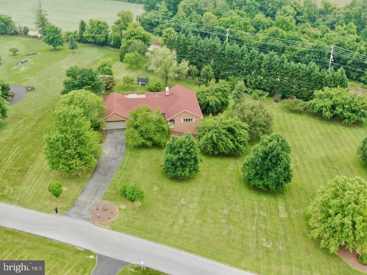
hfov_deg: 41.2
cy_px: 138
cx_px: 184
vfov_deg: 31.5
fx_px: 488
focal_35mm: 46
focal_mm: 8.06
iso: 100
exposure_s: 1/100
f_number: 3.7
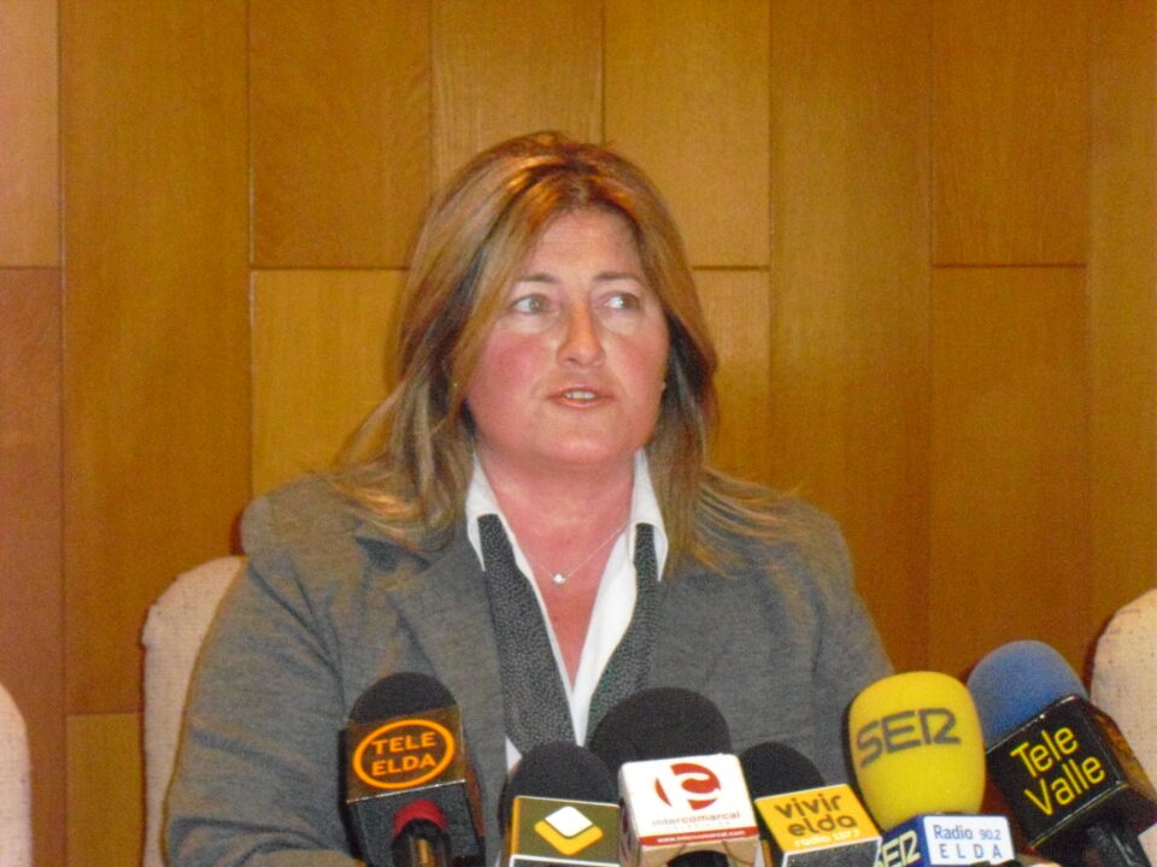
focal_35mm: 107
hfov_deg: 18.4
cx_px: 578
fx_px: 3576
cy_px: 434
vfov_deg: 13.8
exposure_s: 1/60
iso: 1600
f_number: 5.6
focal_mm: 18.9
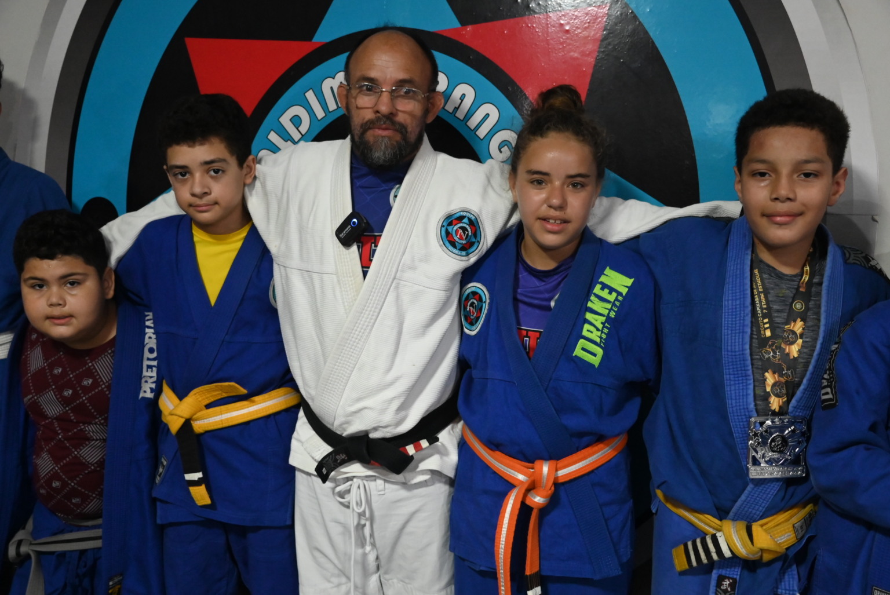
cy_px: 298
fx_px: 891
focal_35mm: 36
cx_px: 445
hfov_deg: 53.1
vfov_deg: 36.9
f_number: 3.8
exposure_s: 1/80
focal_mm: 24
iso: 3200
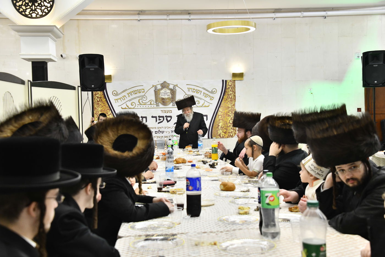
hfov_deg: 41.1
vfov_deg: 28.1
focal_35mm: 48
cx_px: 192
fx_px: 513
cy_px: 128
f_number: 5.6
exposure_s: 1/125
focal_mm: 48
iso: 1250
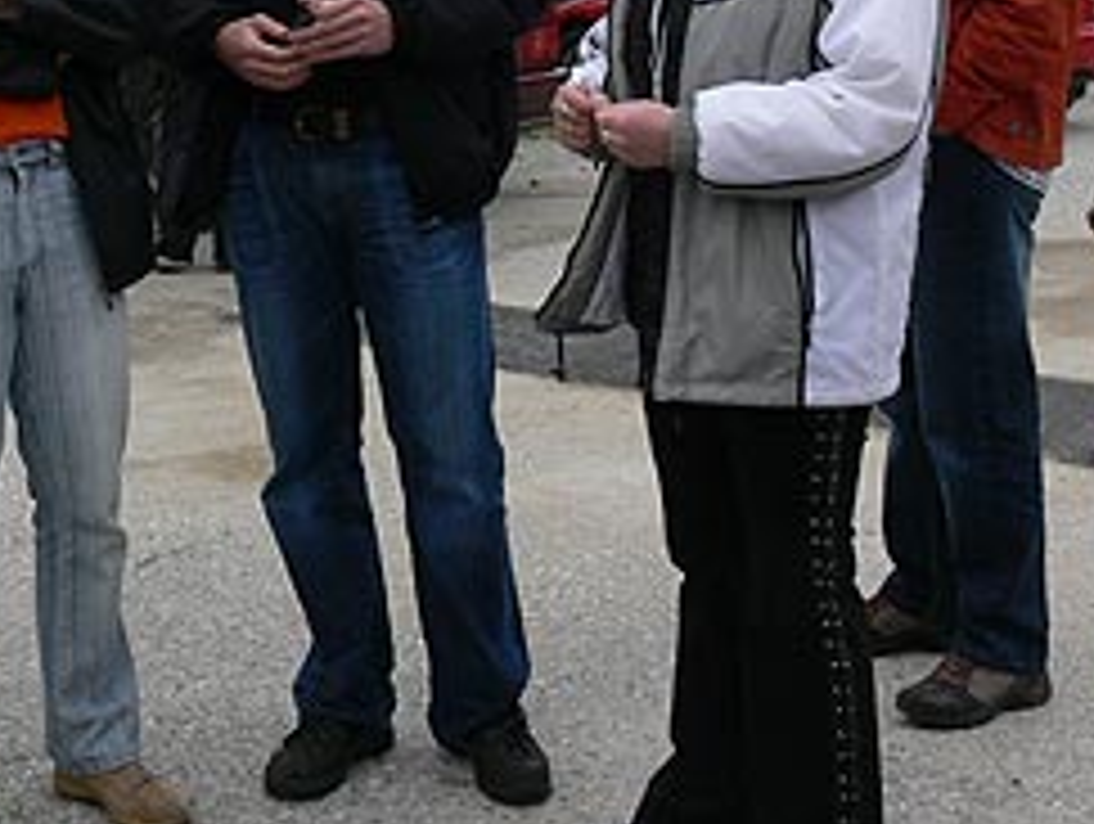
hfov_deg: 27.8
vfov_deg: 20.9
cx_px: 288
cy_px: 68
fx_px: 2184
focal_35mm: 69
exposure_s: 1/160
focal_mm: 7.4
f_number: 6.3
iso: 100
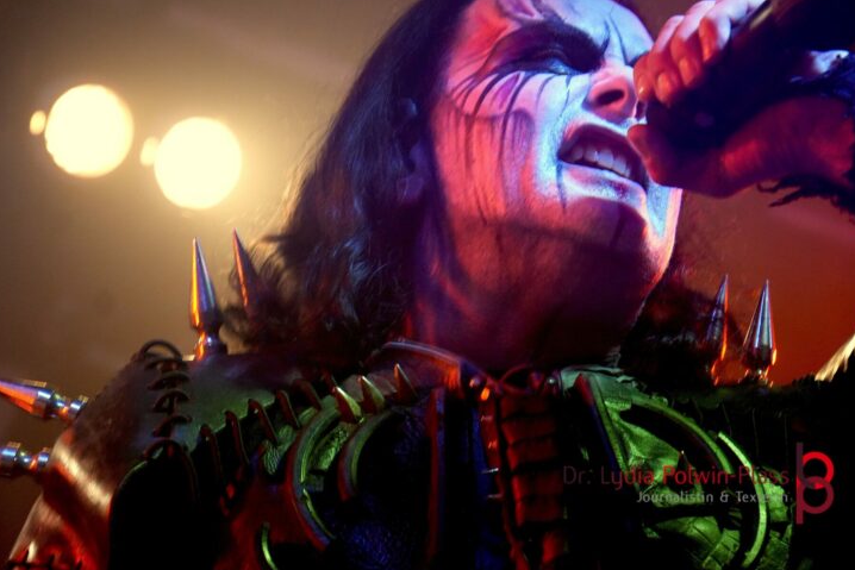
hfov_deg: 14.9
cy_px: 303
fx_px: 3278
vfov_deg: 9.9
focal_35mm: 138
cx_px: 411
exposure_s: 1/160
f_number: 5
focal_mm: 86
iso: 3200
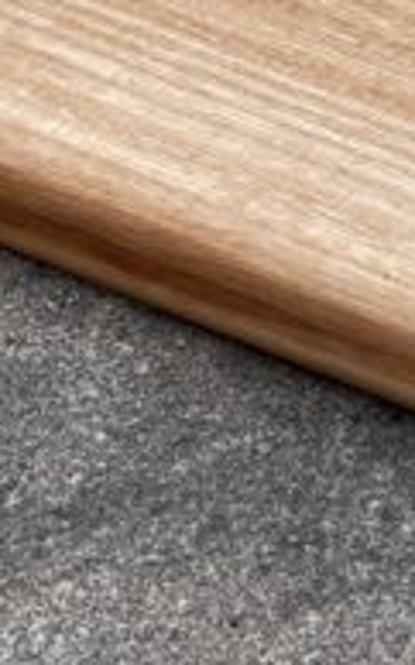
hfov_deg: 6.2
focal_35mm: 210
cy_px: -151
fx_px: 3806
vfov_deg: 9.8
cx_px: 412
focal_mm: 7.5
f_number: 2.2
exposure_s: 1/244
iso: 25
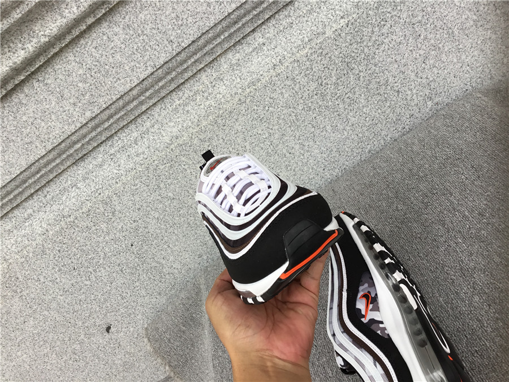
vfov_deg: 45.4
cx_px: 254
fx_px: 456
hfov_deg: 58.4
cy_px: 191
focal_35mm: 31
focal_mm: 3.3
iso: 25
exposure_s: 1/100
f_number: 2.4
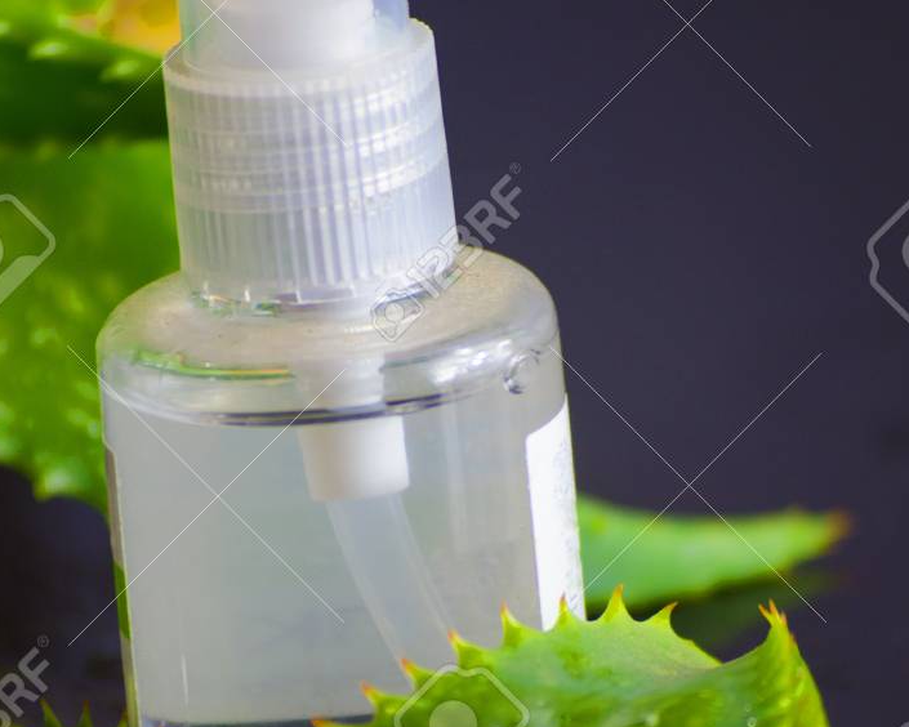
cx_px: 404
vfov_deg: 3.0
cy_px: 486
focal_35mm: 518
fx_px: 13936
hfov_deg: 3.7
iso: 200
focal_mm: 200
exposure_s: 1/40
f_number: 5.6
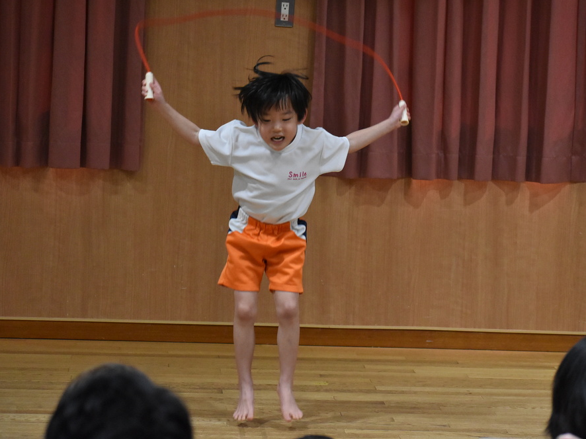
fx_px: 2369
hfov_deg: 14.1
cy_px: 219
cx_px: 319
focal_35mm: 140
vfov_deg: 10.6
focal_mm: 86
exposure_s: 1/320
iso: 4000
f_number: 4.8
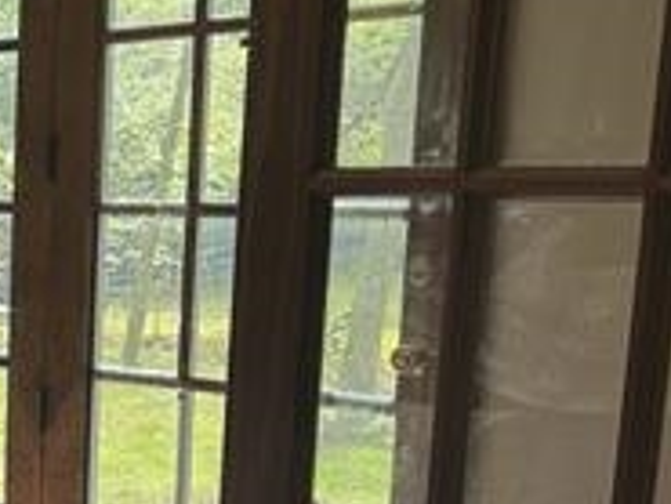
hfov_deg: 19.7
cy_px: 508
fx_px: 1610
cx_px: -403
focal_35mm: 83
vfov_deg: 17.4
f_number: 1.78
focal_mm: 6.76
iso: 125
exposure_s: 1/120
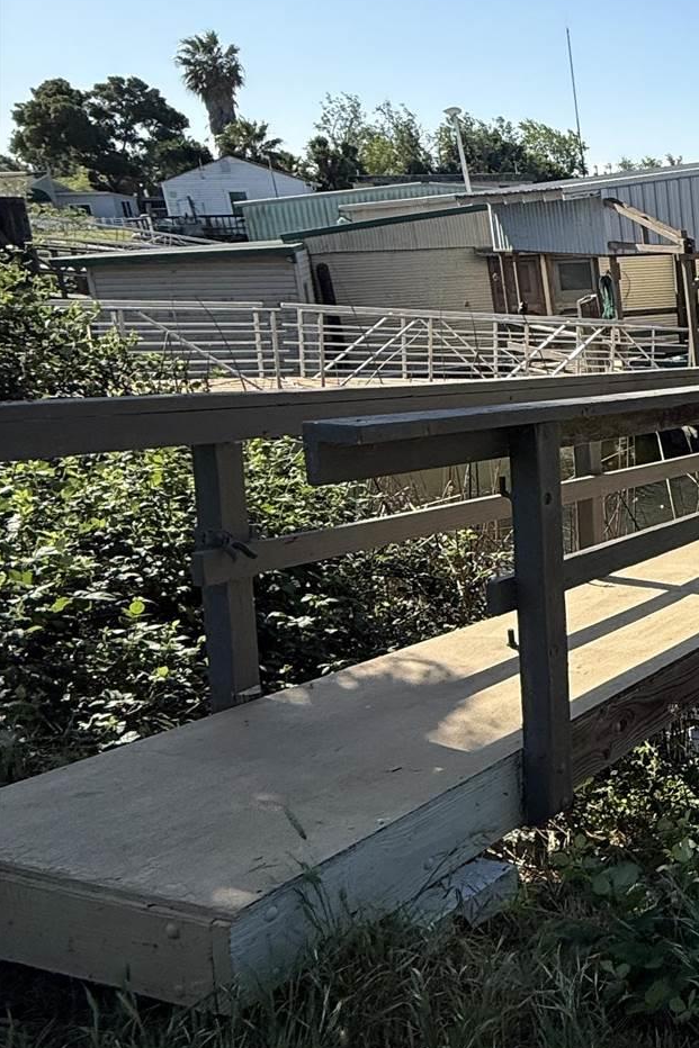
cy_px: 505
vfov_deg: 53.1
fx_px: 1049
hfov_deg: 28.3
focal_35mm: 36
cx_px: 969
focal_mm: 2.22
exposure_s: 1/1656
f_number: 2.2
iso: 50
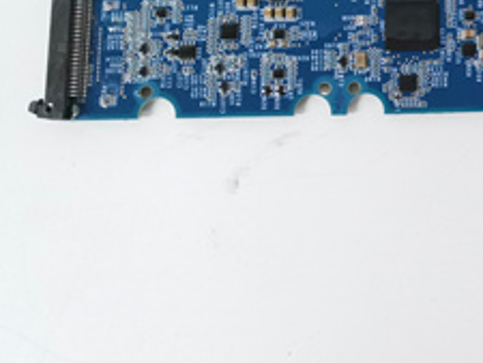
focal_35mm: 60
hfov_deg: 29.1
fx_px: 838
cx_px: 530
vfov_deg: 23.5
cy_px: 10
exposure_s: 1/30
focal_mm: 3.95
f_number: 1.8
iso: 250
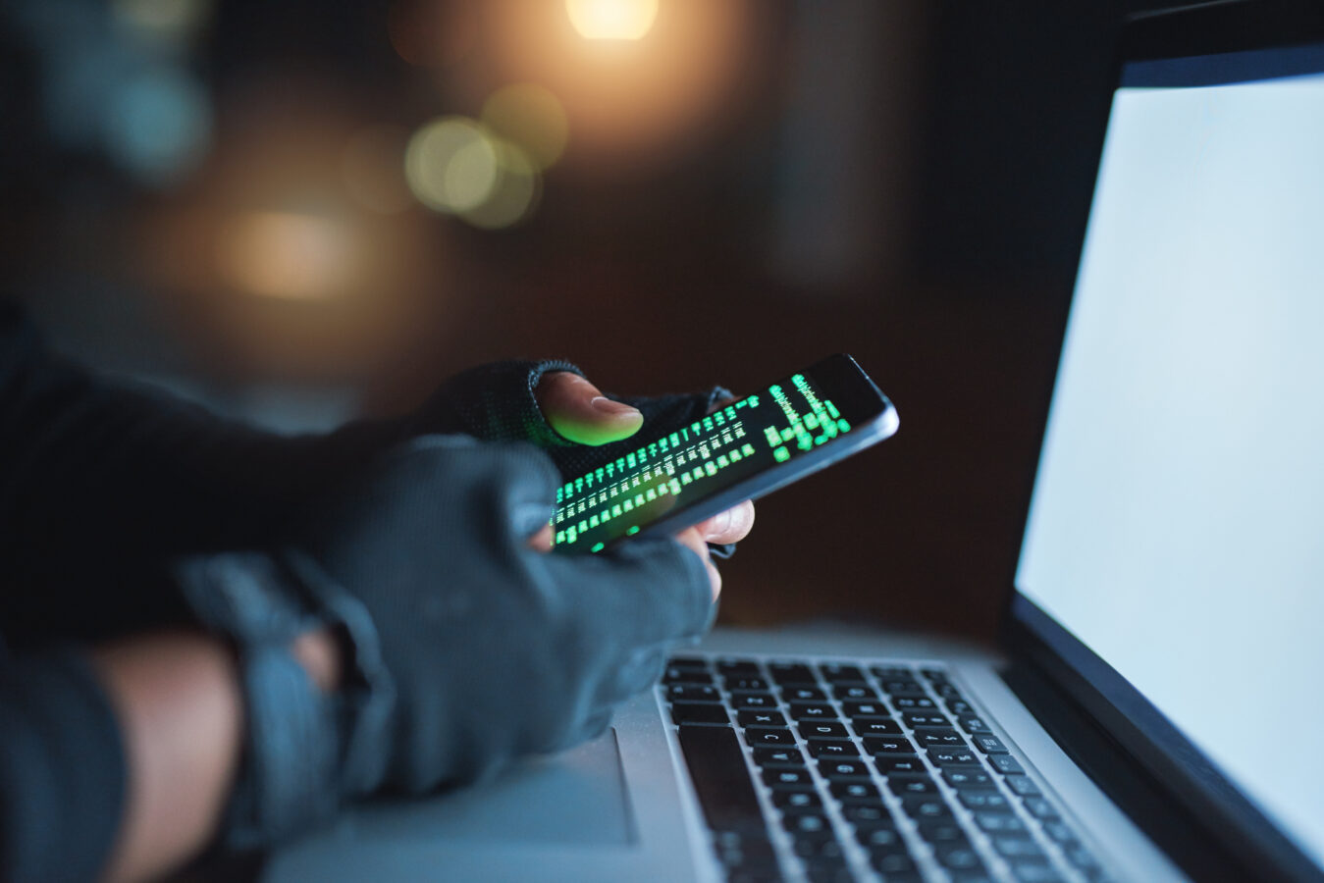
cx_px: 662
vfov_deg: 27.0
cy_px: 442
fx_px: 1839
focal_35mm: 50
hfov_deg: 39.6
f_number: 1.8
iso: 2500
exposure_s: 1/125
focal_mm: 50
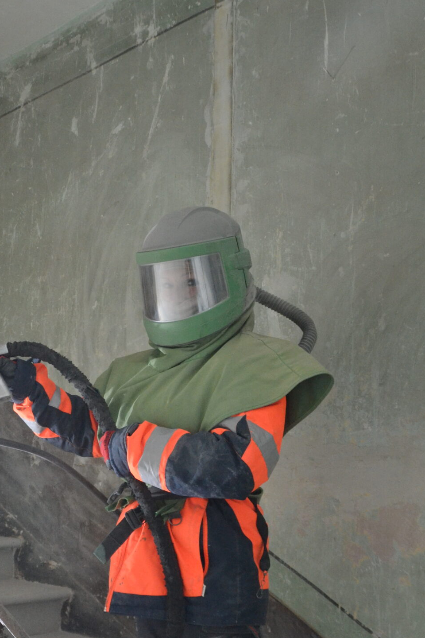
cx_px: 134
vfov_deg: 40.1
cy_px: 470
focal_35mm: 48
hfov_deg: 27.9
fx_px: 850
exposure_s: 1/60
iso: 1400
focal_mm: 18
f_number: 3.5
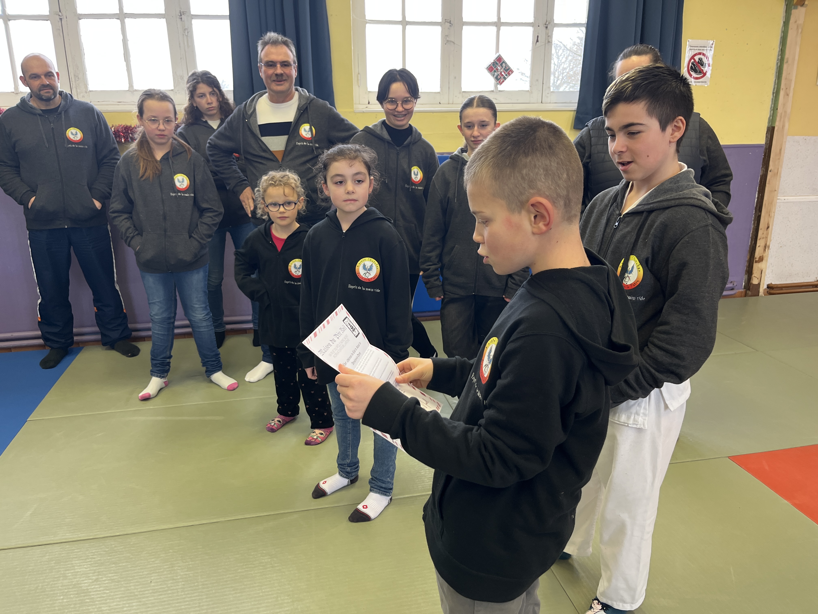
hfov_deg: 67.3
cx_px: 409
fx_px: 614
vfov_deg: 53.1
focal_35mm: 26
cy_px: 307
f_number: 1.6
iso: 125
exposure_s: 1/100
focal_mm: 5.1
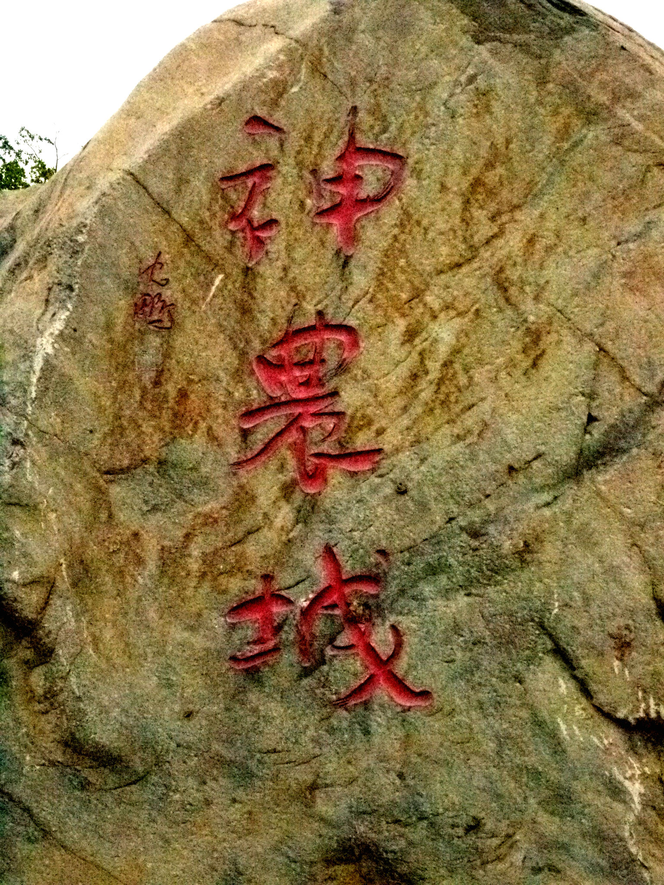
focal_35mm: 64
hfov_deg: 22.9
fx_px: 1637
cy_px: 442
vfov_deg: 30.3
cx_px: 332
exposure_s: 1/800
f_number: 14
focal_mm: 32
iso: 6400
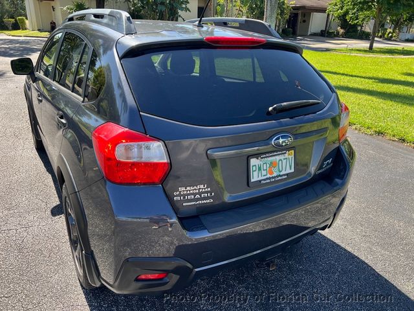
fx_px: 311
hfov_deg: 67.3
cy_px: 156
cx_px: 207
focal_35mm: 26
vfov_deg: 53.1
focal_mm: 5.7
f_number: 1.5
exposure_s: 1/646
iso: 50
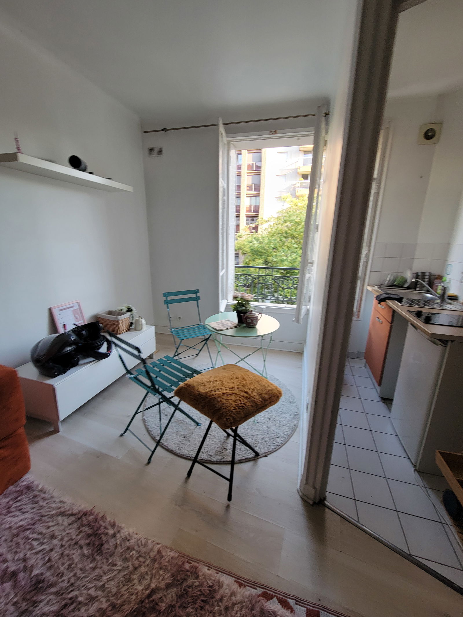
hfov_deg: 89.9
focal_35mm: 13
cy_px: 308
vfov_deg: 106.2
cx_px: 232
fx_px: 232
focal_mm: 2.2
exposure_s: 1/60
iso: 100
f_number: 2.2
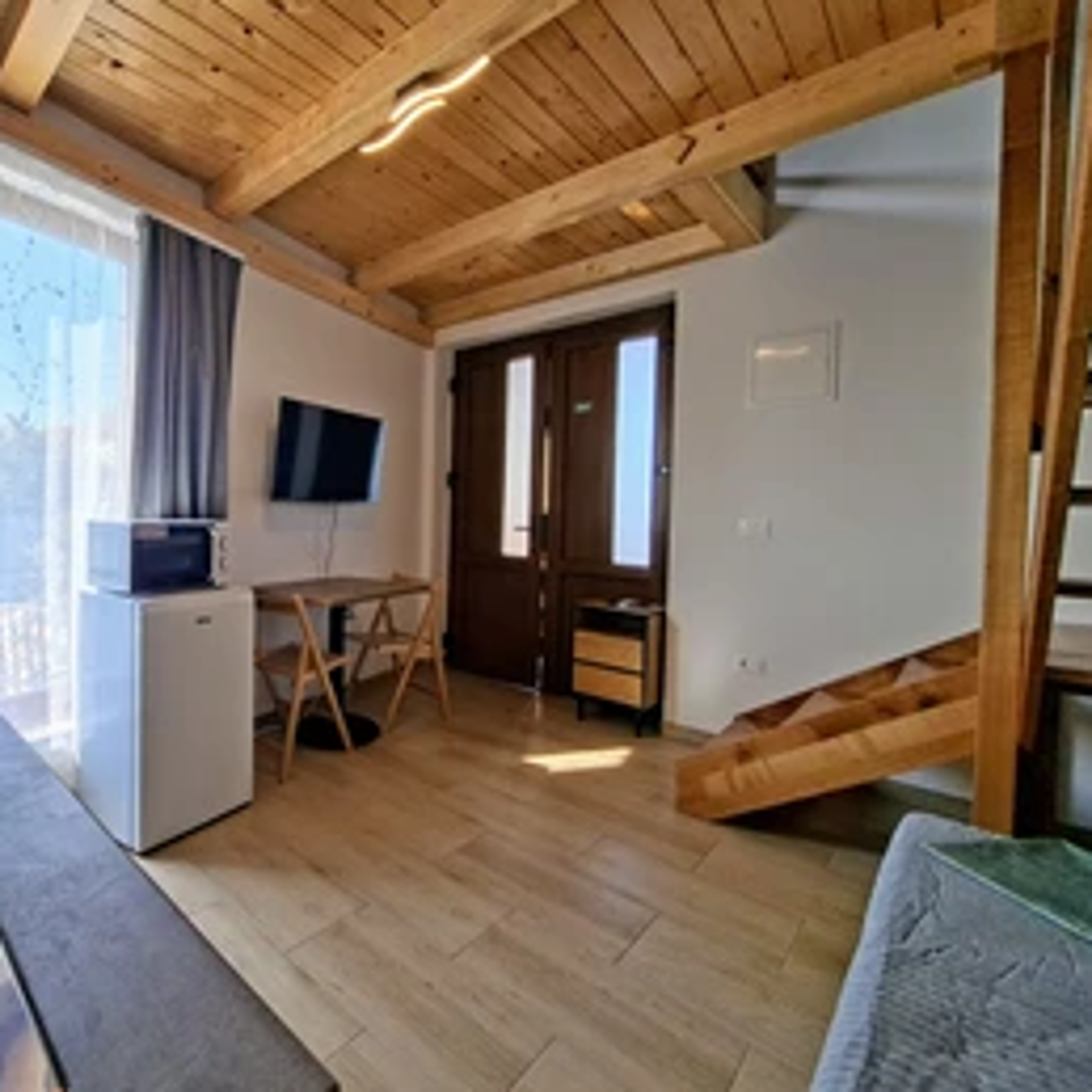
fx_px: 571
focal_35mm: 16
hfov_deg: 84.6
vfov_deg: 87.4
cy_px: 527
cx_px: 371
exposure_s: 1/120
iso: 40
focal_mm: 1.74
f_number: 2.2
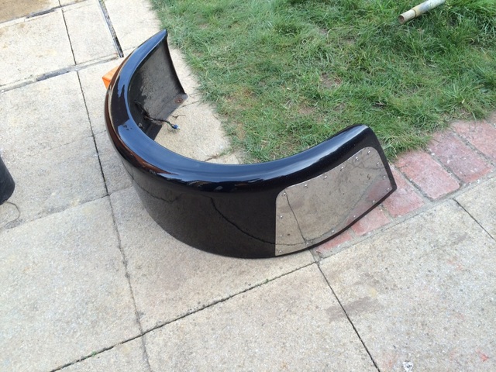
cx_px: 248
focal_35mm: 30
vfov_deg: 46.8
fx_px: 430
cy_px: 186
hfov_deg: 60.0
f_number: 2.2
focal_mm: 4.12
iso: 40
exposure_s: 1/60
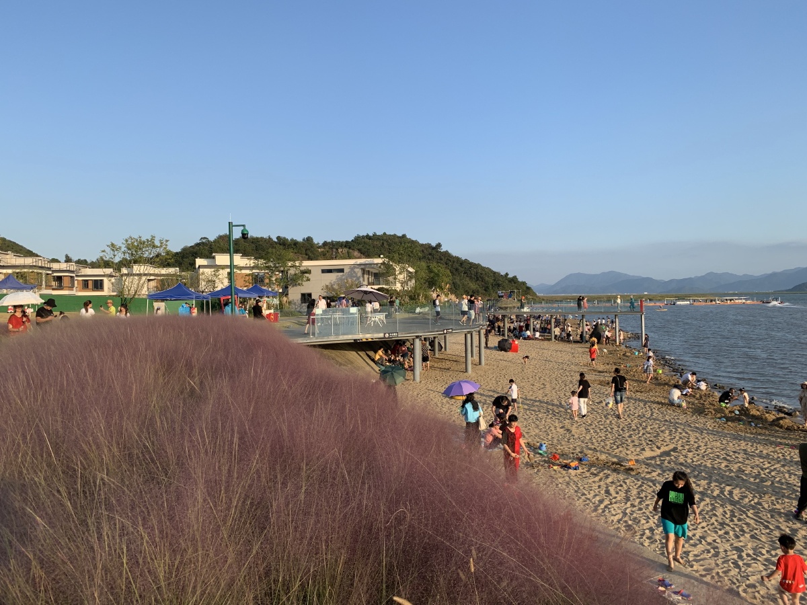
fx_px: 606
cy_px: 302
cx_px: 404
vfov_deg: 53.1
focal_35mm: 26
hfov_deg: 67.3
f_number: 1.8
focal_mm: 4.25
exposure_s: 1/1266
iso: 25
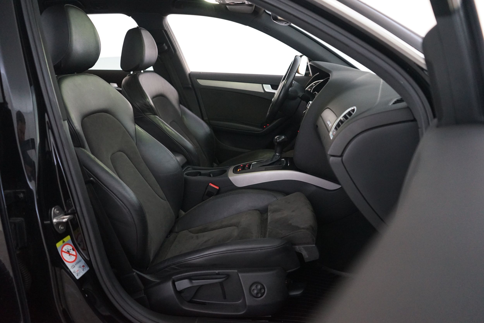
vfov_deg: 46.4
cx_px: 242
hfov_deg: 65.5
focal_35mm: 28
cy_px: 162
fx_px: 376
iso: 4000
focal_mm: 28
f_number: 3.5
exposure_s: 1/15
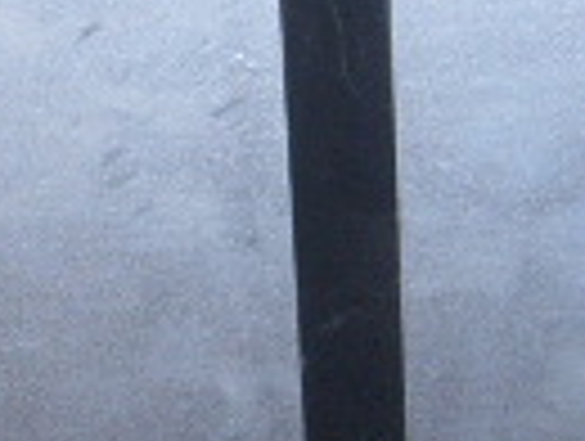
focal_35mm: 172
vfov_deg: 8.6
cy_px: 108
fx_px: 2912
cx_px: 153
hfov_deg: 11.4
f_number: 2.8
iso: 69
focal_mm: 5.8
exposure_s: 1/30
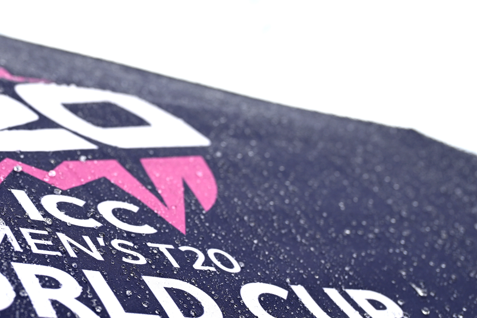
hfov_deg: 28.4
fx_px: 927
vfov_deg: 19.4
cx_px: 110
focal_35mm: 70
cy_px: 218
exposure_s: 1/1600
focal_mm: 34
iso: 200
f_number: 4
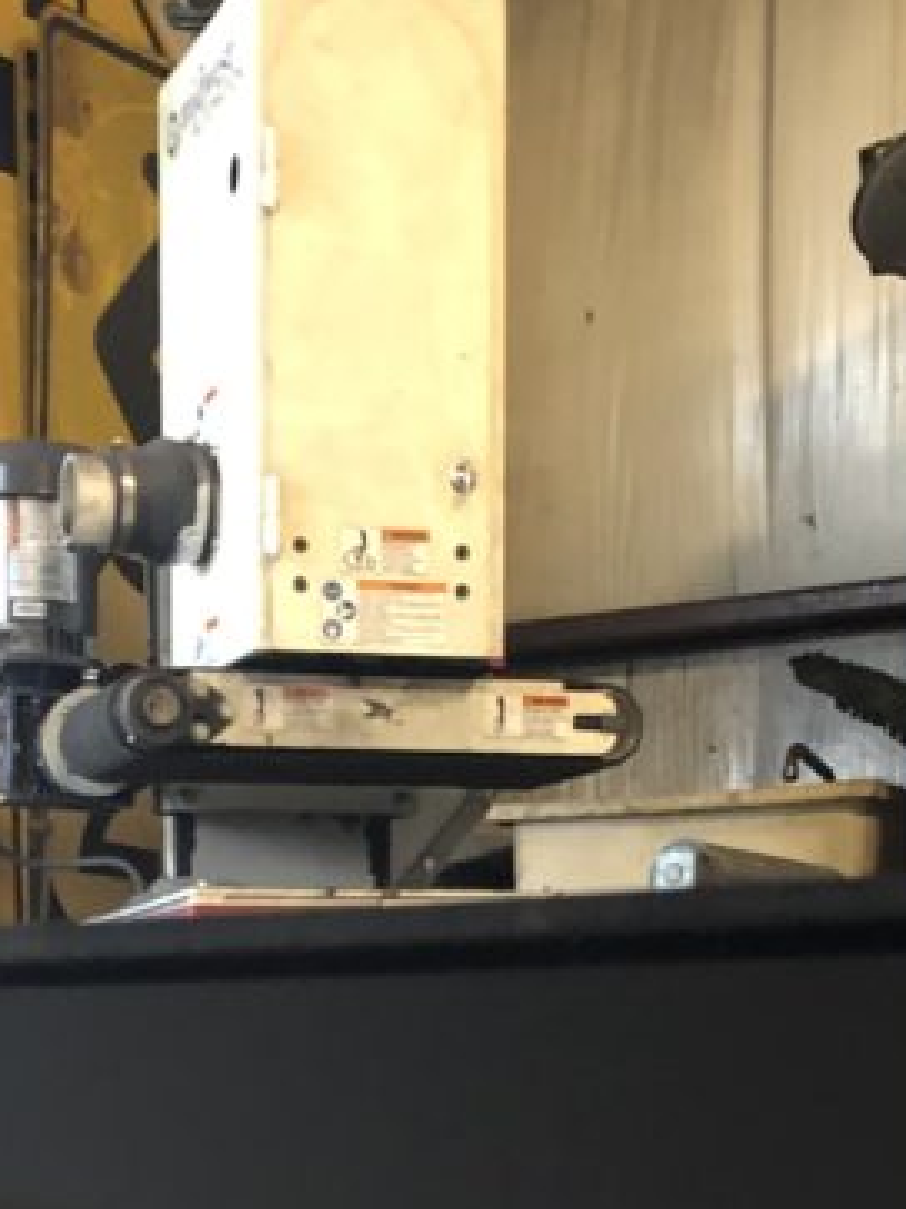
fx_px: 2758
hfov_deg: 18.6
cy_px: 1485
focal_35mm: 79
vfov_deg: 22.6
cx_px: 253
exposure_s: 1/11
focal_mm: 3.99
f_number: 1.8
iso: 100
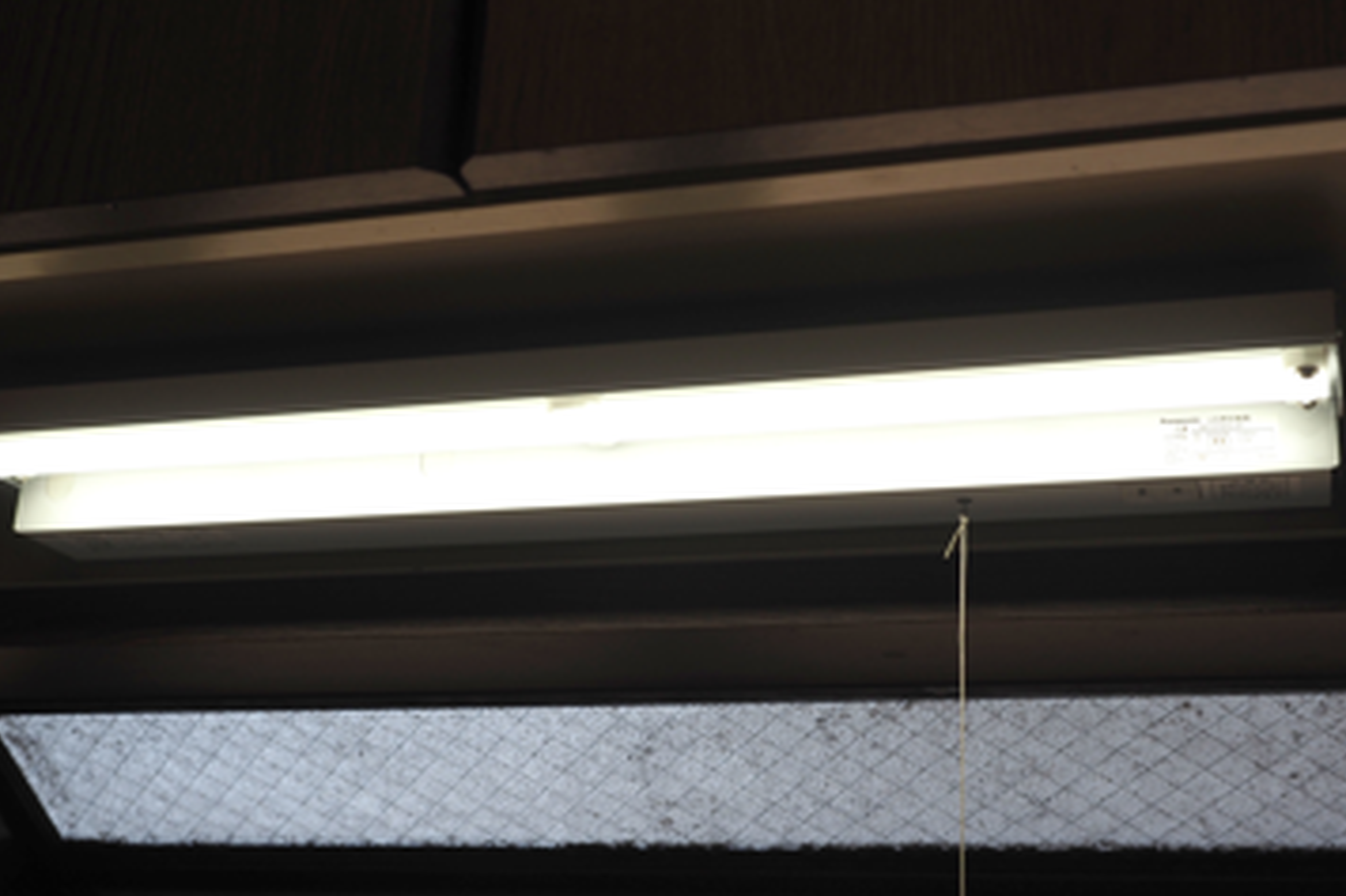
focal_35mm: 54
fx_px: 2018
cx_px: 605
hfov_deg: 36.9
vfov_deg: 25.0
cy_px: 459
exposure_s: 1/250
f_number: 5.6
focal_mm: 22
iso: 200
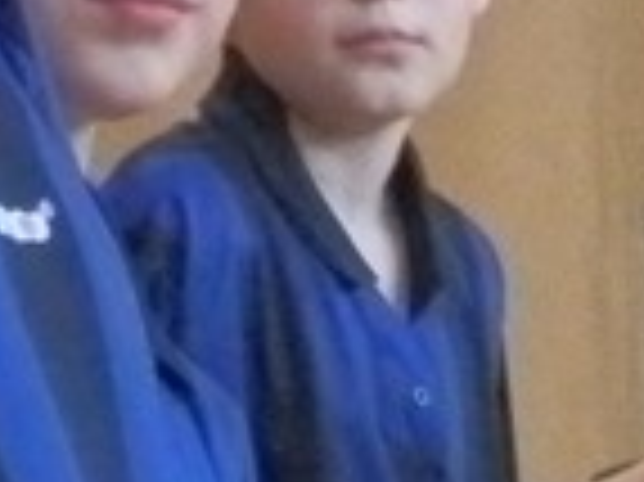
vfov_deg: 4.5
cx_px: 1396
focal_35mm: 323
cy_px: 1171
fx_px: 6004
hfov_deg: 6.0
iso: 1600
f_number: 3.8
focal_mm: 8
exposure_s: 1/250
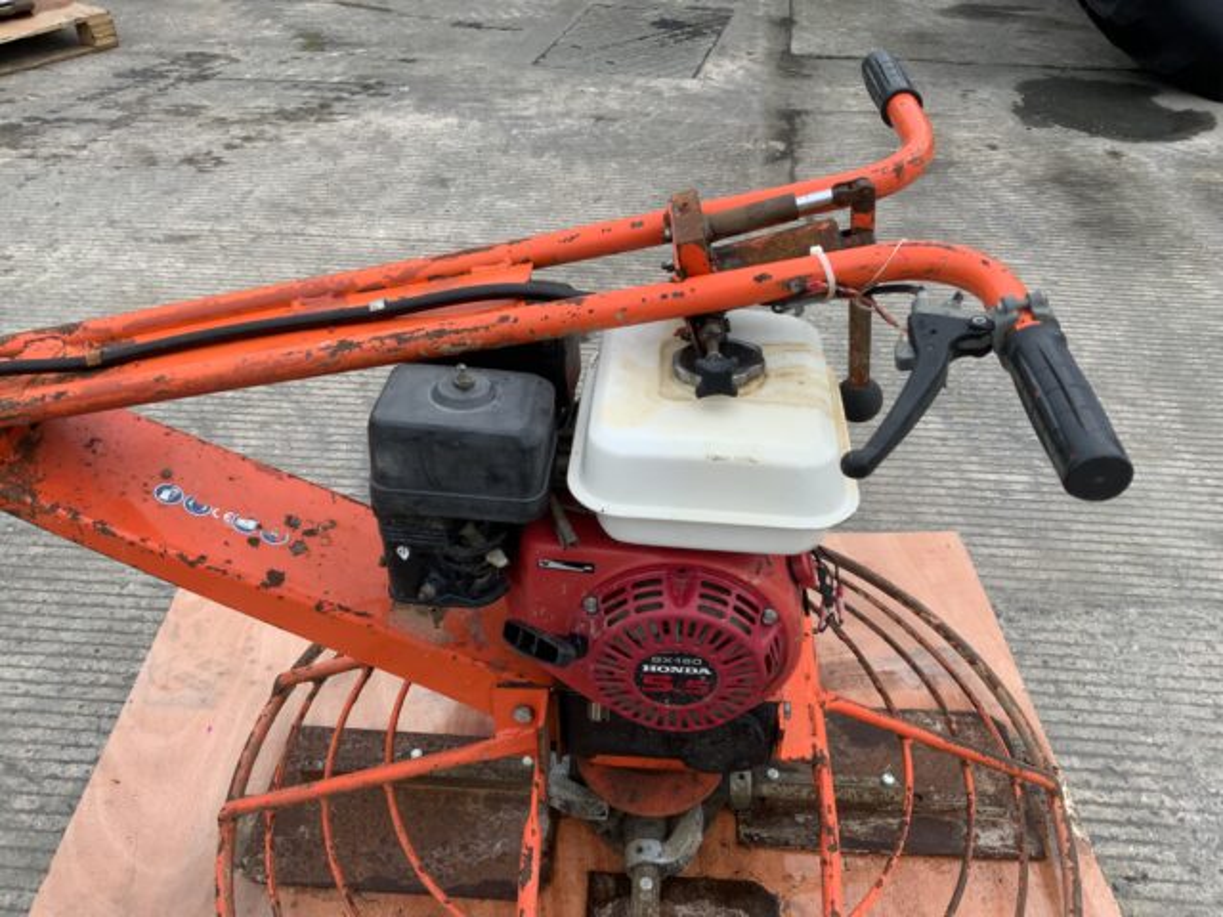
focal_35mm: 29
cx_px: 612
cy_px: 458
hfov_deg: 61.7
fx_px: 1025
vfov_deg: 48.2
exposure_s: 1/182
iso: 16
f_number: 1.8
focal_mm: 3
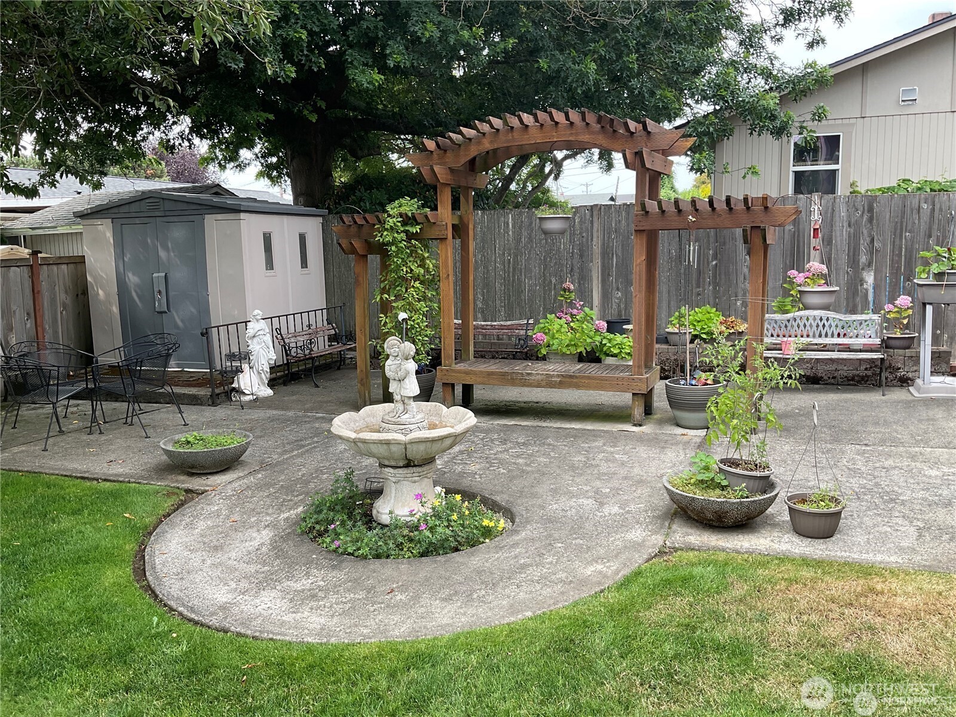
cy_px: 358
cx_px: 478
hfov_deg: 61.7
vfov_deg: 48.2
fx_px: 801
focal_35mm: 29
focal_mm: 3
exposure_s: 1/191
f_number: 1.8
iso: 16
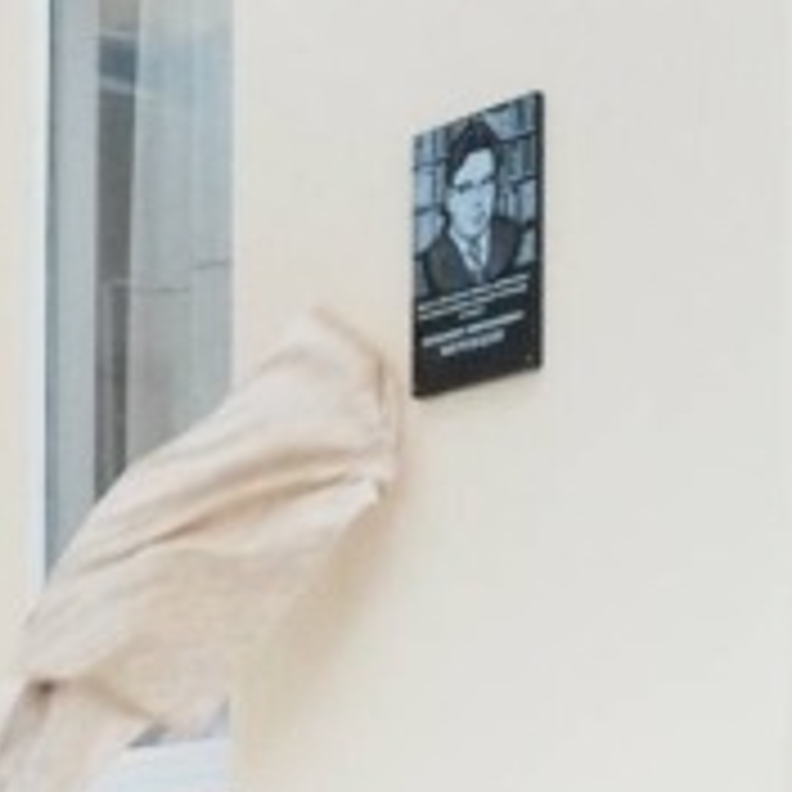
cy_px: 1073
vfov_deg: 14.3
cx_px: -99
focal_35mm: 116
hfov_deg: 14.6
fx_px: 3003
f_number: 9
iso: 6400
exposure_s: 1/80
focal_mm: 30
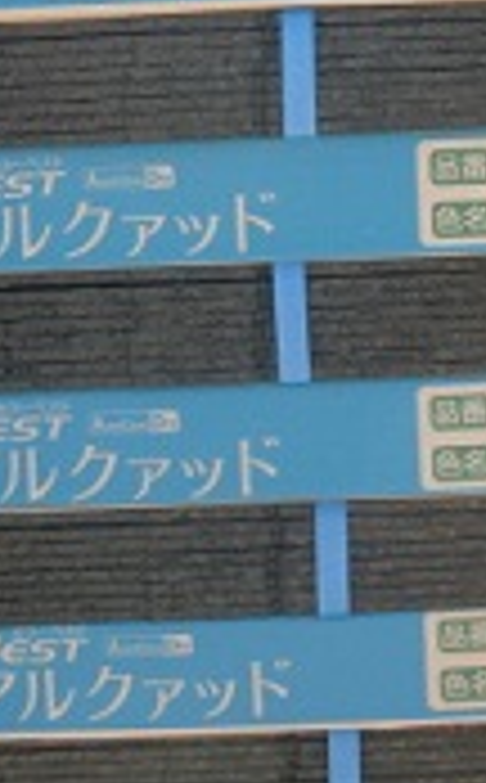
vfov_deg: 19.9
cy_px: 225
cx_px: 454
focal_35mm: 104
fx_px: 2215
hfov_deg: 12.4
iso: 64
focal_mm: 6.66
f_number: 3.9
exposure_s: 1/160
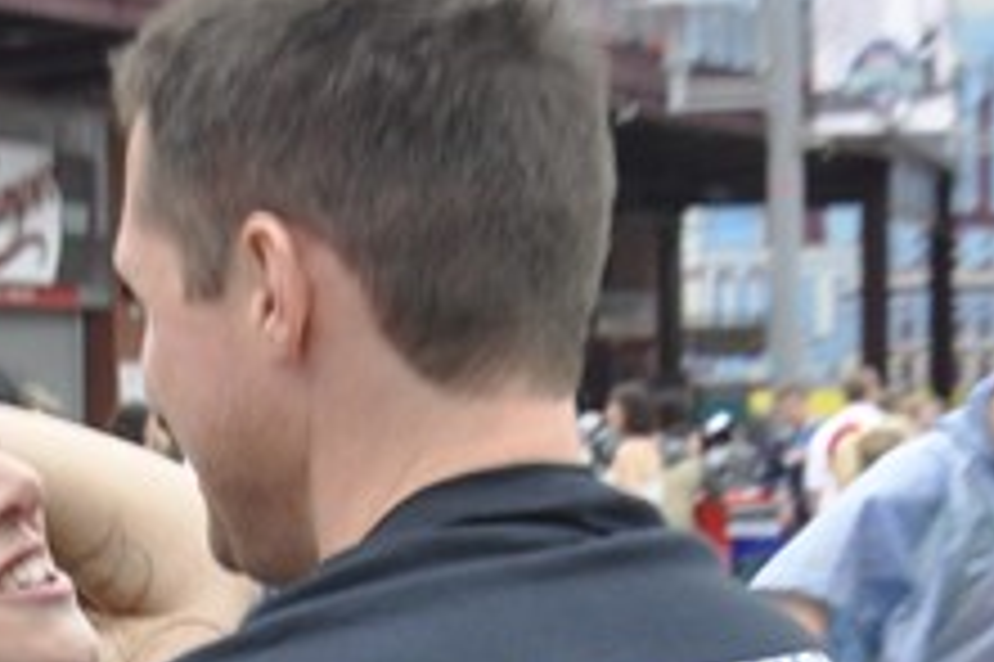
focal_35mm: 258
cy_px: 829
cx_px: 378
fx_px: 7118
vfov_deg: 5.3
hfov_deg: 8.0
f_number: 8
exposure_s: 1/60
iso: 400
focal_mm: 38
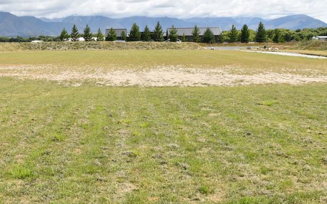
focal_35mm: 47
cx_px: 108
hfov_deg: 42.1
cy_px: 75
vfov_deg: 27.3
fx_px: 419
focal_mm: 22
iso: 200
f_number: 11
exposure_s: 1/500
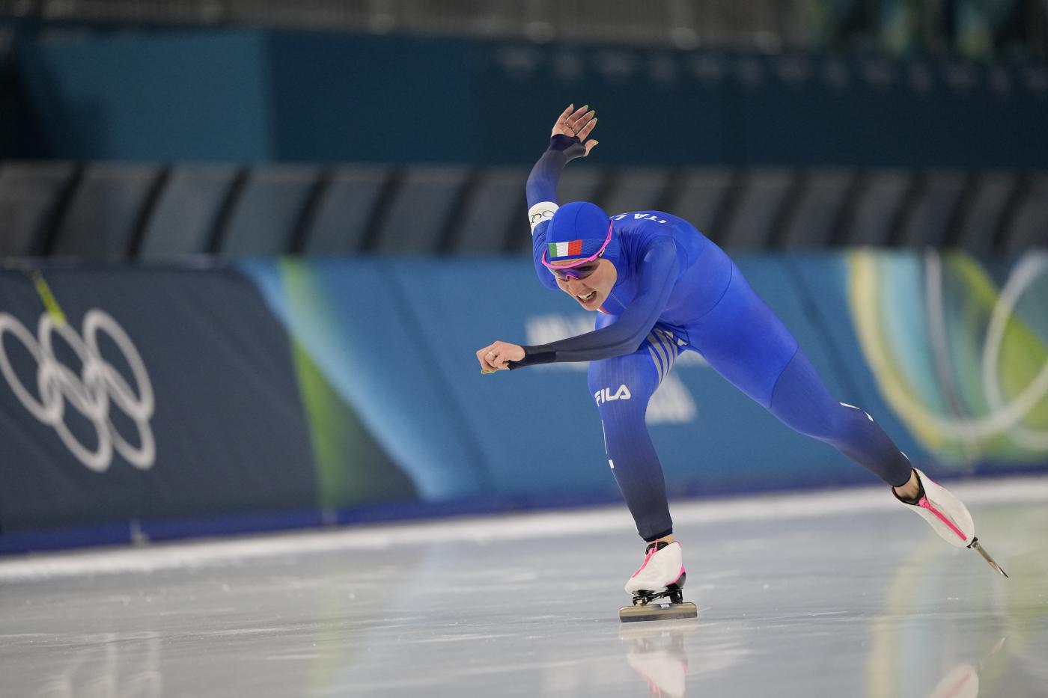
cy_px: 349
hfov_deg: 5.2
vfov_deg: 3.4
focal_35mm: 400
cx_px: 524
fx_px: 11642
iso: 2500
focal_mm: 400
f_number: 2.8
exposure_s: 1/2000
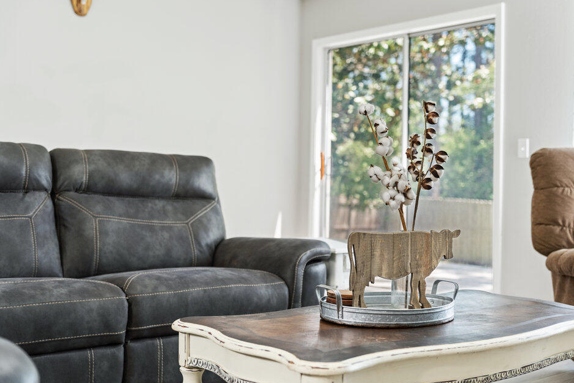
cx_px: 296
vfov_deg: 28.5
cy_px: 188
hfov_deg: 41.7
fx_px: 753
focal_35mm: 47
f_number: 2.8
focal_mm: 44.2
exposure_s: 1/15
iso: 800
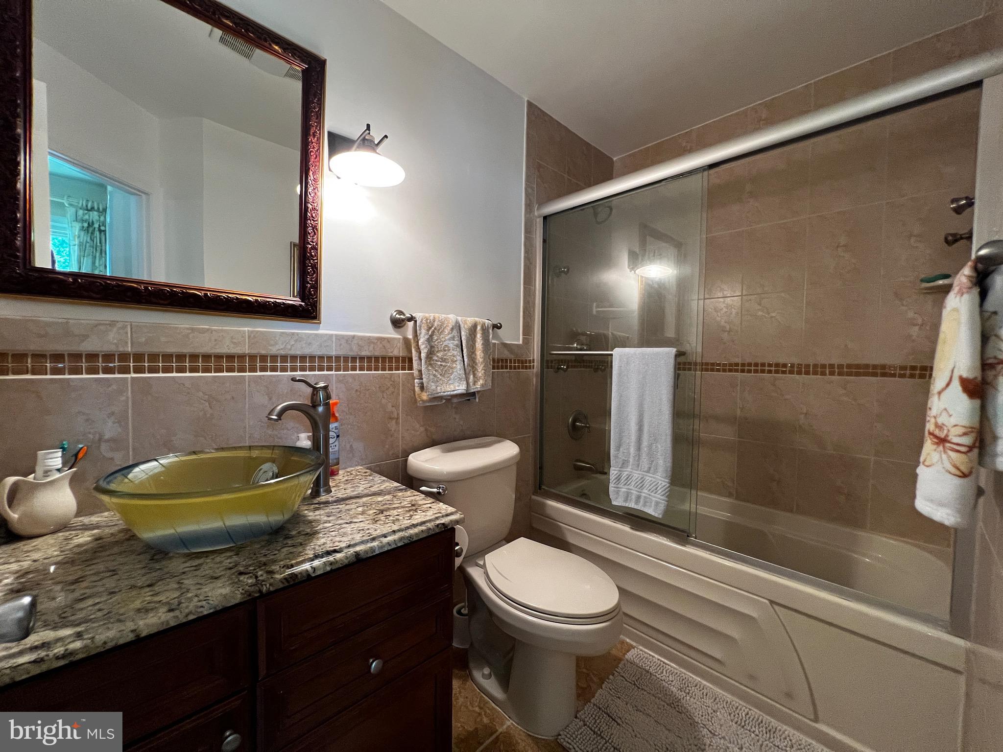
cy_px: 376
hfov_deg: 106.2
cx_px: 502
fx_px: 377
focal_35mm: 13
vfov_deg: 89.9
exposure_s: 1/60
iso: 320
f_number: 1.8
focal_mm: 1.57
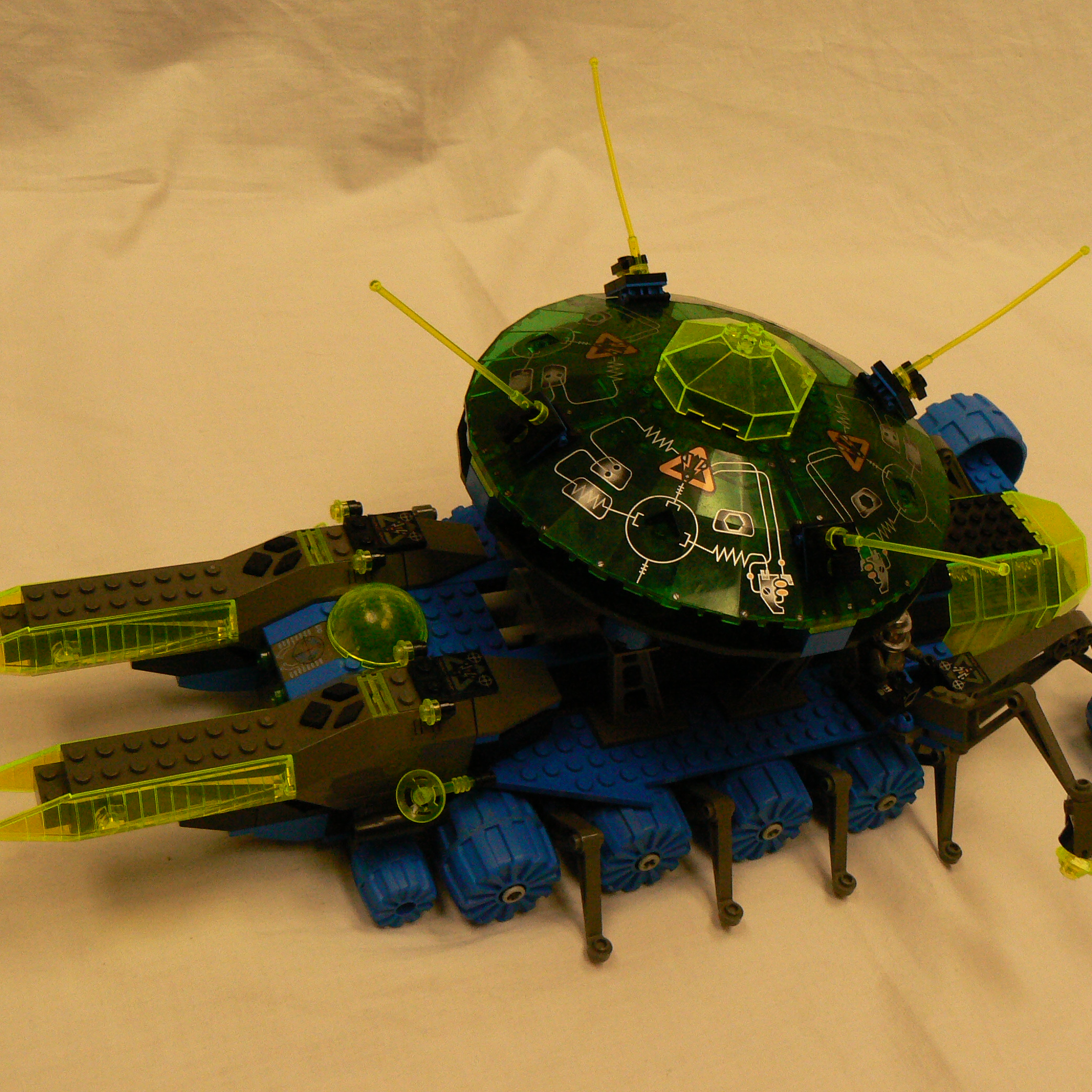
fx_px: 1535
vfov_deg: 39.2
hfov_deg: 39.1
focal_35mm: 43
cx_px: 596
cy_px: 552
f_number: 5
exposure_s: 1/100
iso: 200
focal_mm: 6
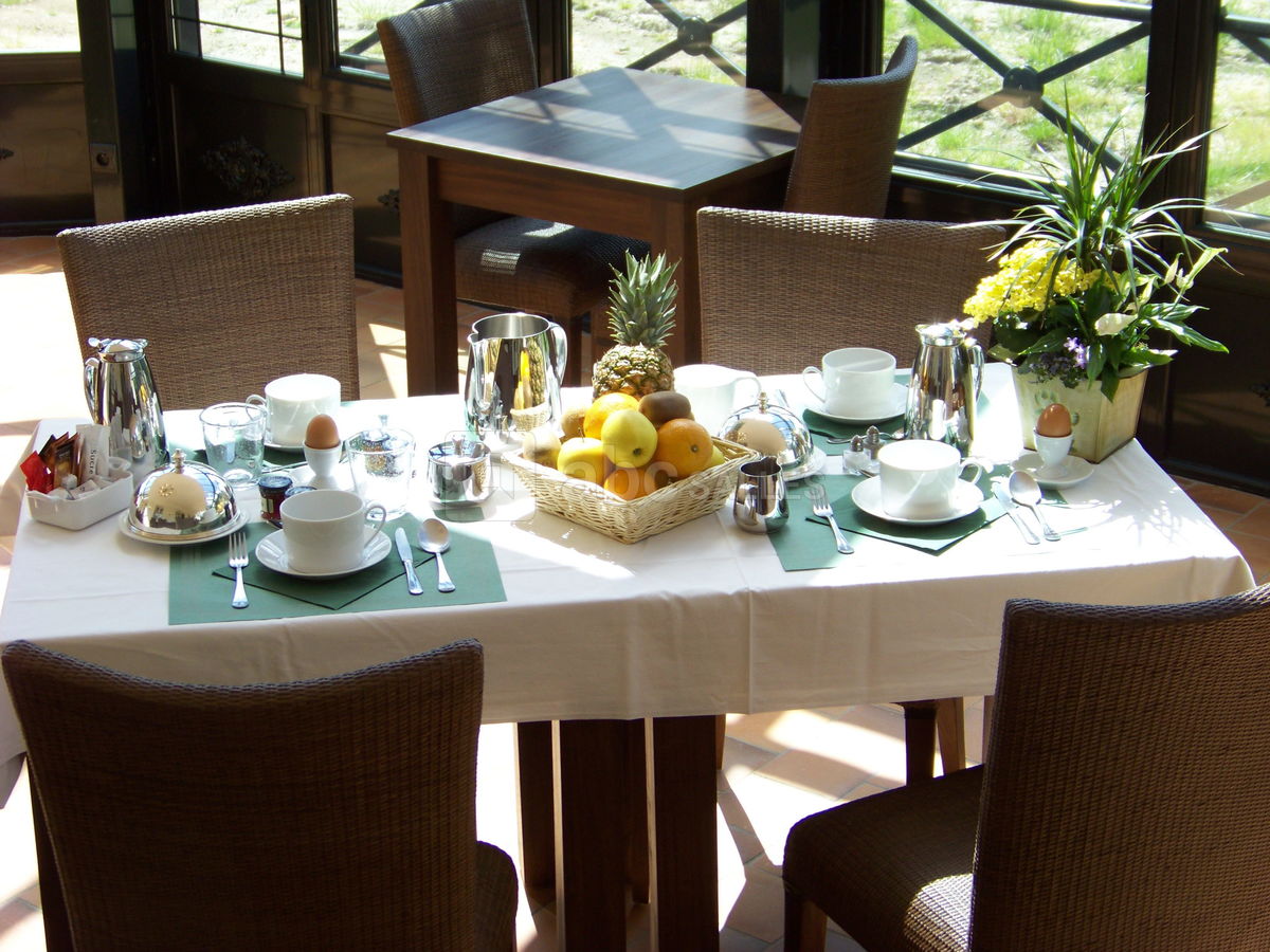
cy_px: 476
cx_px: 635
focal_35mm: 70
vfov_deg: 21.0
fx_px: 2568
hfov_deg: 27.8
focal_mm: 11.7
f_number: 3.2
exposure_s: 1/320
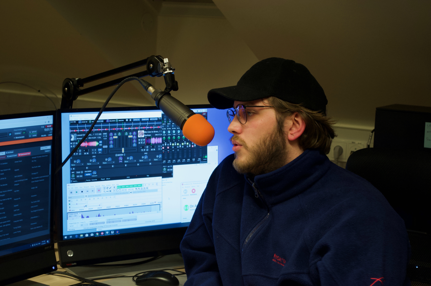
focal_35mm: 82
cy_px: 143
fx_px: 986
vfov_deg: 16.5
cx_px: 216
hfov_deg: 24.6
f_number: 5.6
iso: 1000
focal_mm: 55
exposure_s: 1/30
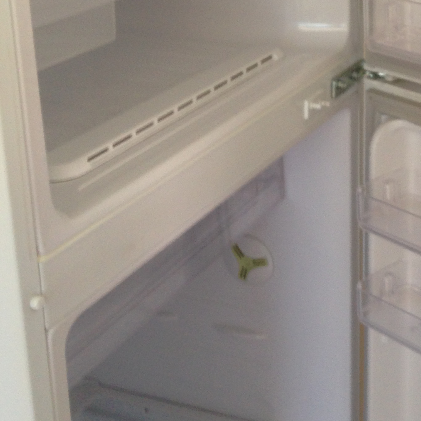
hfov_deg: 23.6
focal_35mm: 71
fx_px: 977
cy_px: 79
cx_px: 381
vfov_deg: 23.9
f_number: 2.4
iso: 64
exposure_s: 1/20
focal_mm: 4.12
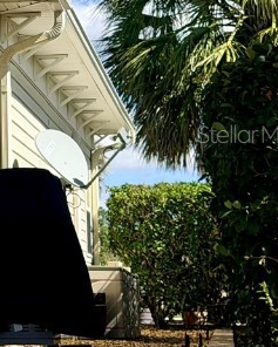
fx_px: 1665
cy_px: 134
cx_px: -293
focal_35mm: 162
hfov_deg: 8.9
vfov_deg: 11.9
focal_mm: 6.76
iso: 80
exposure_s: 1/4587
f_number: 1.78
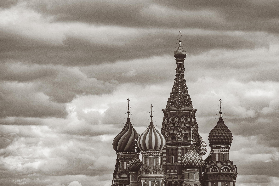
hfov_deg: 11.6
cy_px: 93
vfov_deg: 7.8
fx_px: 1372
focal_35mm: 177
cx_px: 140
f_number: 4
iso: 100
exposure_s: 1/800
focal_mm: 64.84
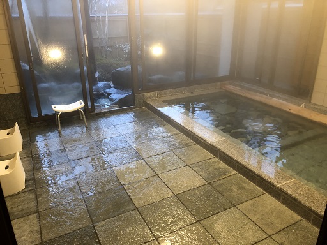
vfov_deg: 49.7
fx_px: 265
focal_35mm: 28
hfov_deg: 63.4
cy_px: 122
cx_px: 164
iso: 100
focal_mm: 3.99
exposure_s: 1/11
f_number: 1.8
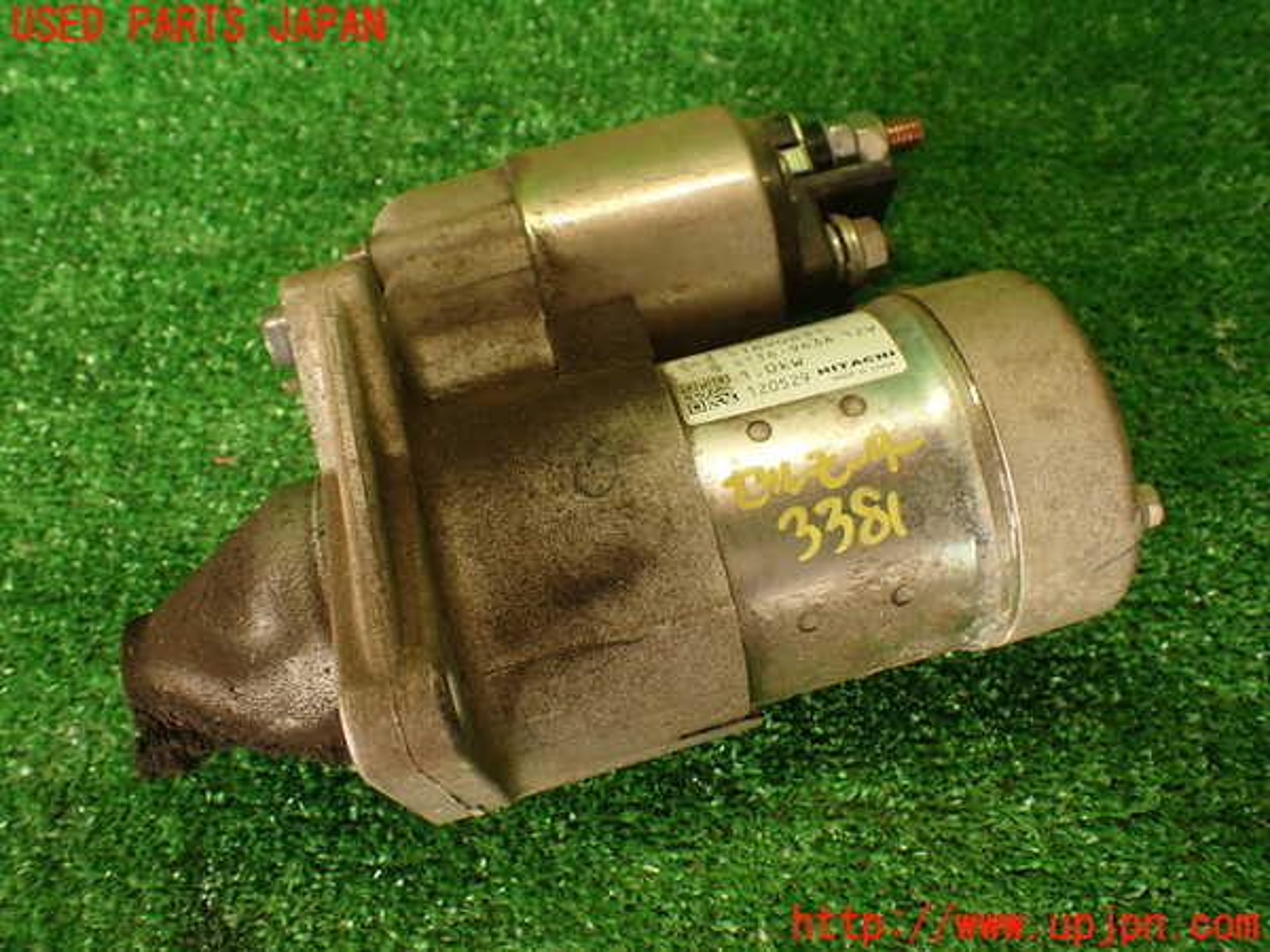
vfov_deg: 44.2
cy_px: 476
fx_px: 1174
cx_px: 635
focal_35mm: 32
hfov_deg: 56.8
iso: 200
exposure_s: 1/50
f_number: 2.4
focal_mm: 5.79
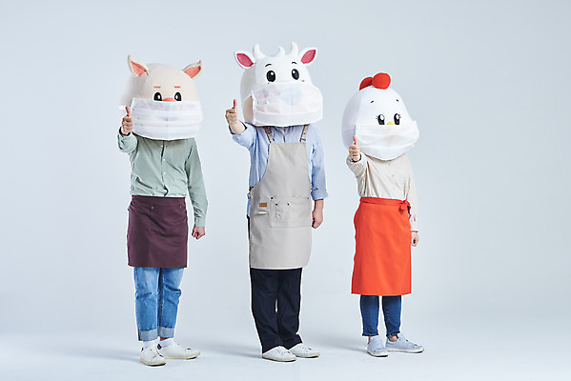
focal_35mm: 48
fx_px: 762
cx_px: 286
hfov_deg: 41.1
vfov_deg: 28.1
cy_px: 190
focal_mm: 48
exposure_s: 1/125
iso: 100
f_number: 14
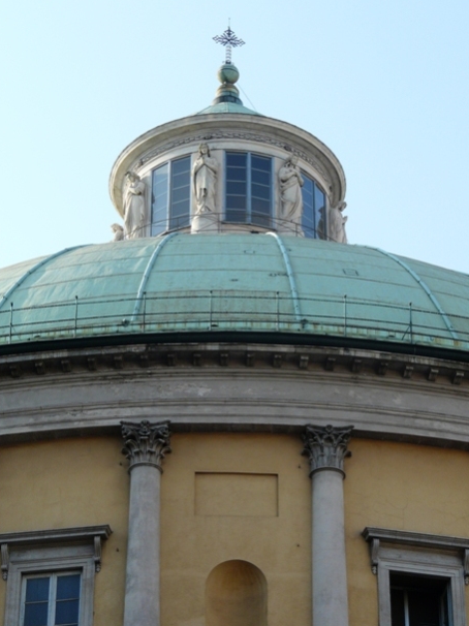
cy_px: 317
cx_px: 240
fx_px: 2314
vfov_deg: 15.4
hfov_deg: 11.6
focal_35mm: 128
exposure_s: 1/200
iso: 100
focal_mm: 18.3
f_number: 4.5
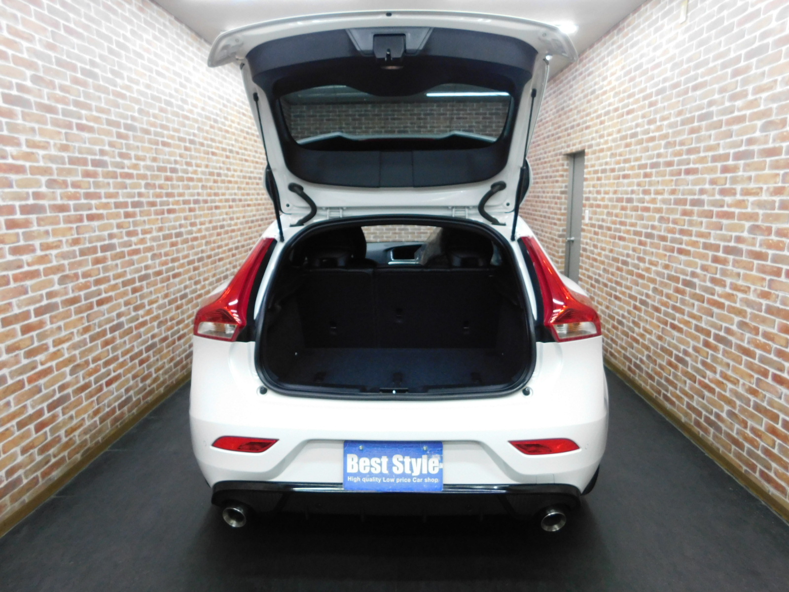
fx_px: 524
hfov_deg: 73.9
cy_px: 296
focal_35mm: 23
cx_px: 394
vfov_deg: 58.9
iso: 320
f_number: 3
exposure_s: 1/30
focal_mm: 4
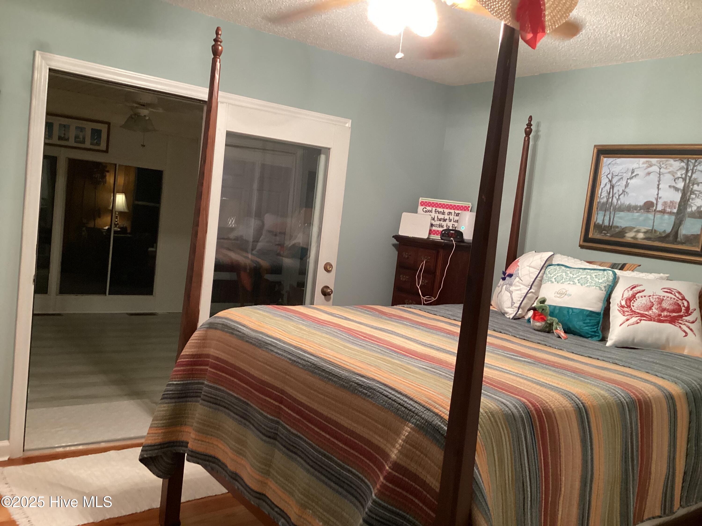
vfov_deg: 45.4
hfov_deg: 58.4
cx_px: 351
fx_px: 629
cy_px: 263
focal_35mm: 31
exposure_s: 1/40
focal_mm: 3.3
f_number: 2.4
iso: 320
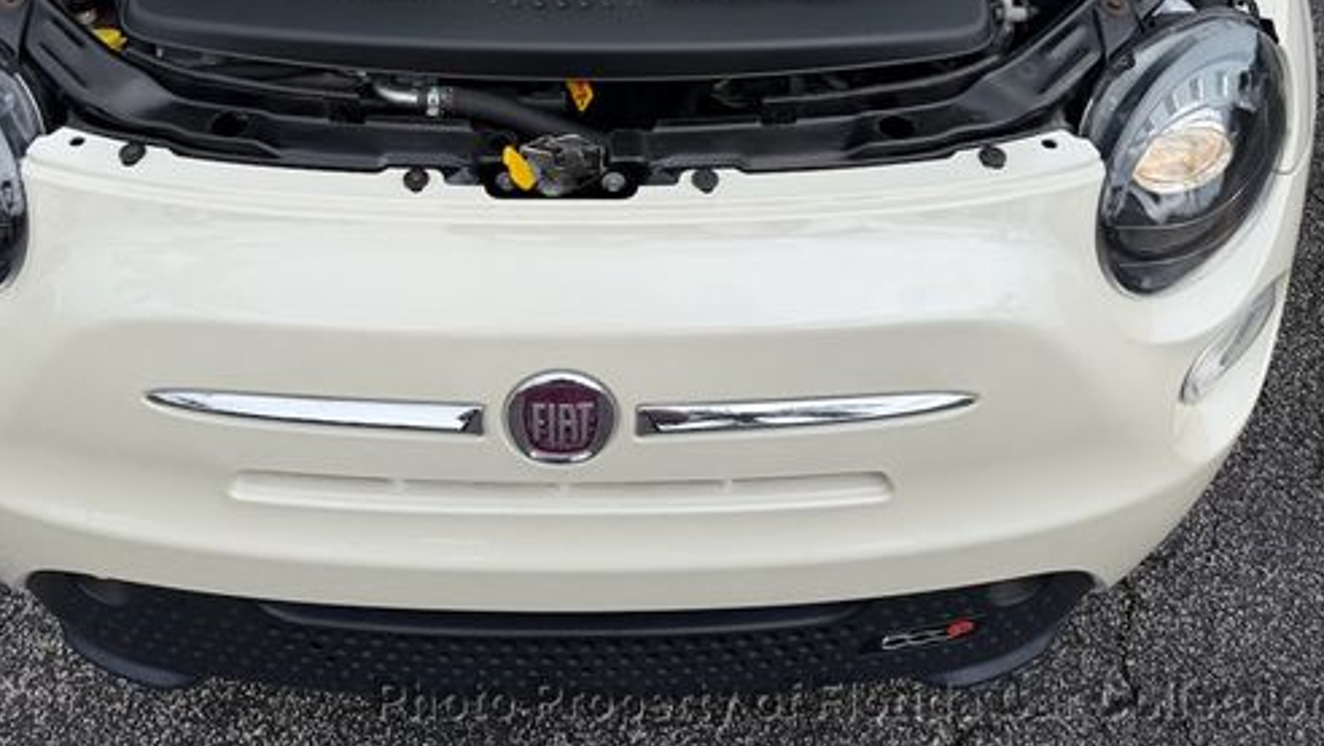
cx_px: 560
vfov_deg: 33.3
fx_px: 1194
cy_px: 110
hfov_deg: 57.7
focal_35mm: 34
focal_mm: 6.76
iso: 80
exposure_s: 1/3953
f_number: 1.78
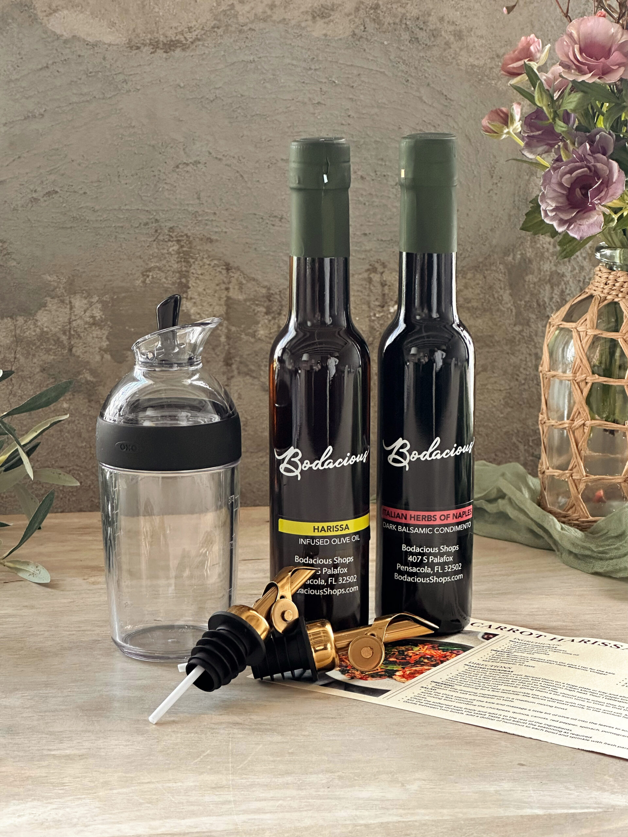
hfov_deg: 19.1
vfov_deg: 25.3
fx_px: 1863
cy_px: 418
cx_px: 314
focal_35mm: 77
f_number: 2.8
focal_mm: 9
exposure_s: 1/75
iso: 250
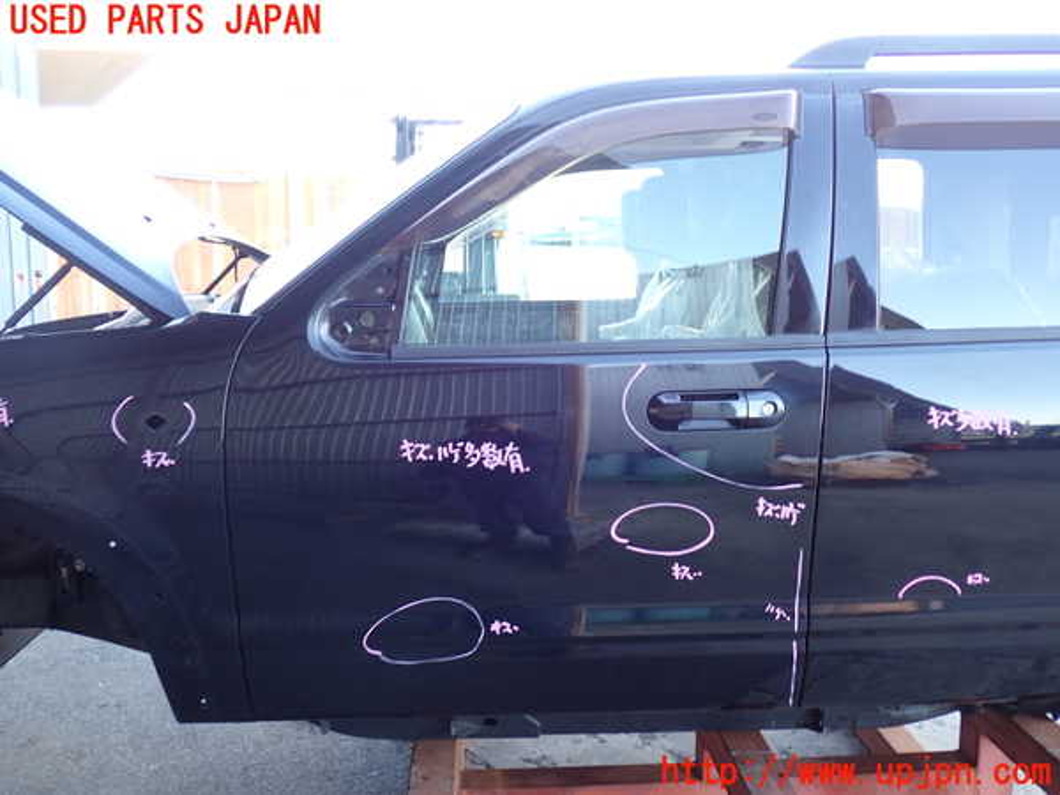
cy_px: 398
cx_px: 530
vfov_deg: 44.2
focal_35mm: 32
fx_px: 980
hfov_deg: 56.8
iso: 200
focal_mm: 5.79
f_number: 2.4
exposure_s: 1/50
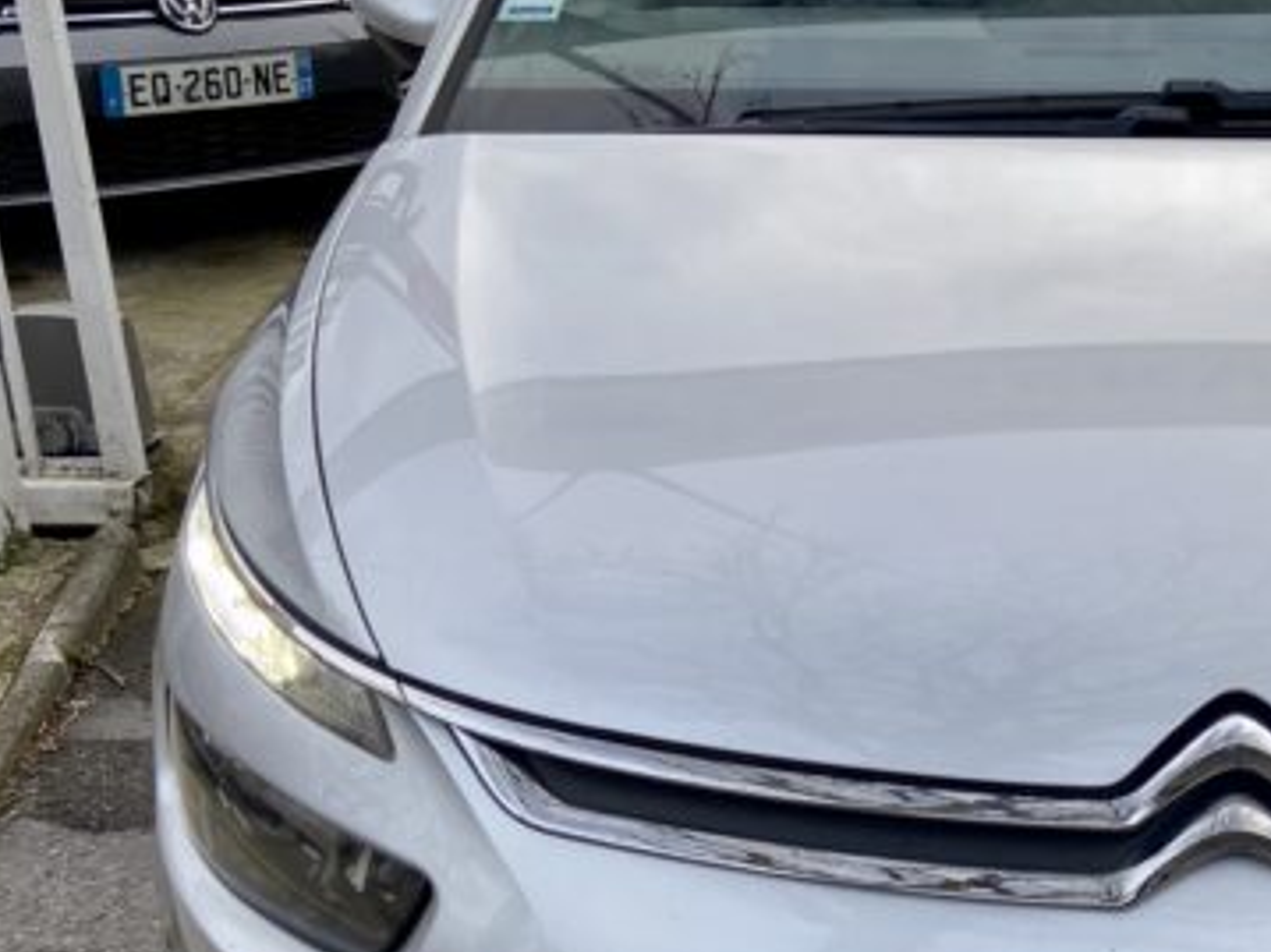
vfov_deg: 25.1
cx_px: 1229
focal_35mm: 58
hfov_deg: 31.1
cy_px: 595
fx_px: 2129
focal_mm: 4.25
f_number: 1.8
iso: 32
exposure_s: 1/167
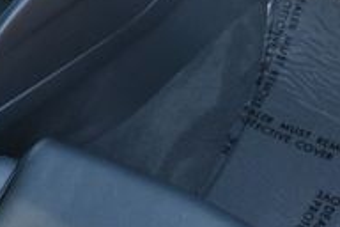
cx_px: 117
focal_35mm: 100
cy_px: -89
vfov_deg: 13.1
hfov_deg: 20.3
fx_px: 944
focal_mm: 20
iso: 640
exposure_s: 1/125
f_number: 3.8
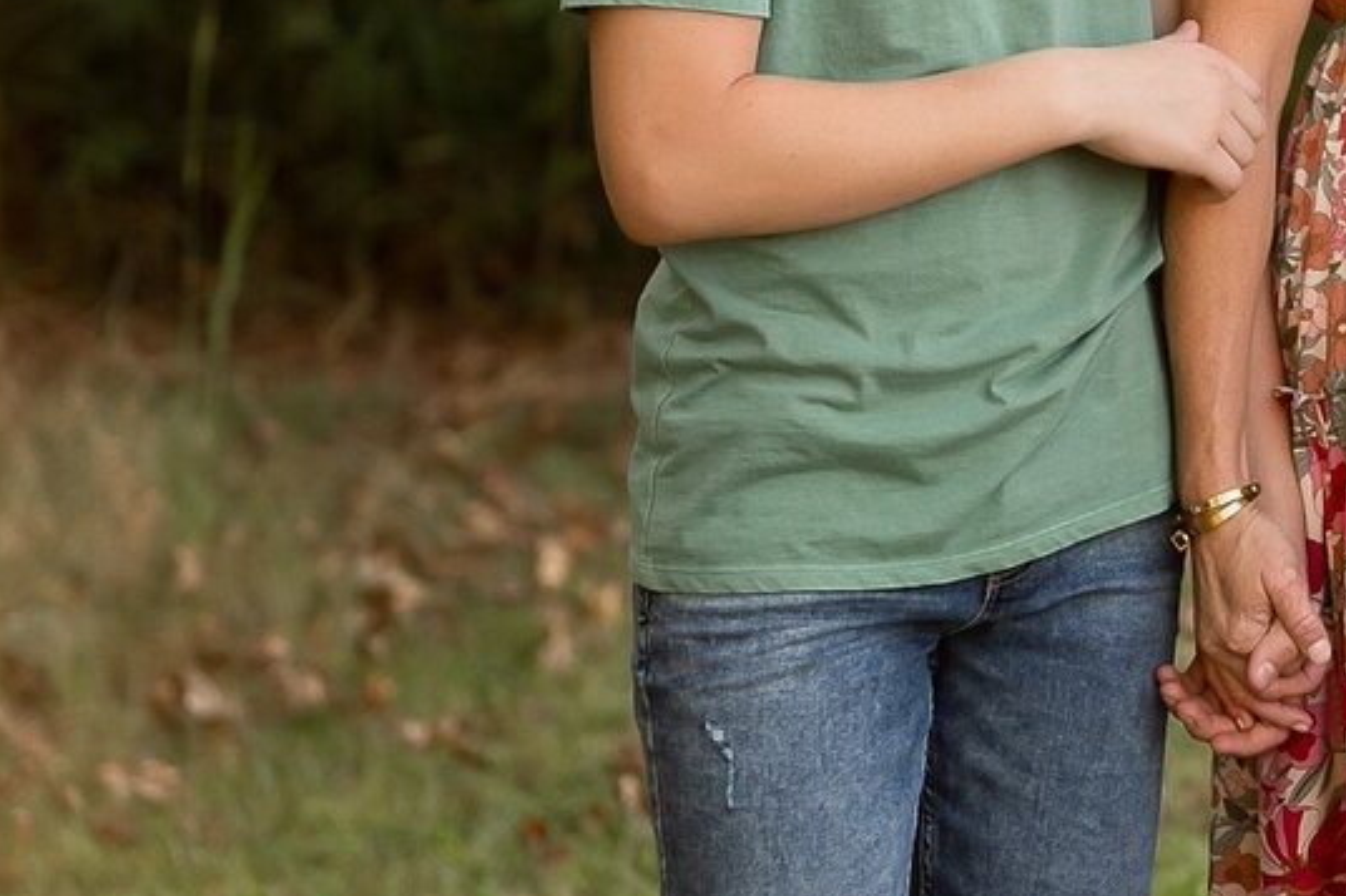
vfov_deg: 6.3
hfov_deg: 9.2
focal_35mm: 218
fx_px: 8148
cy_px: -137
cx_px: 1924
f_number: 2.5
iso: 800
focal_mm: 73
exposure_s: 1/1250
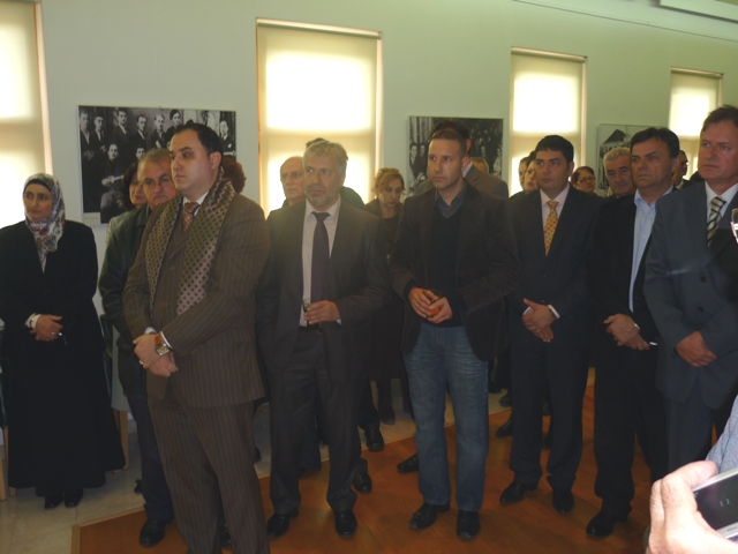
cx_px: 369
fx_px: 704
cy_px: 277
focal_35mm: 33
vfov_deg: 42.9
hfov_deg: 55.4
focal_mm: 5.5
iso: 80
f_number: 2.8
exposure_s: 1/30
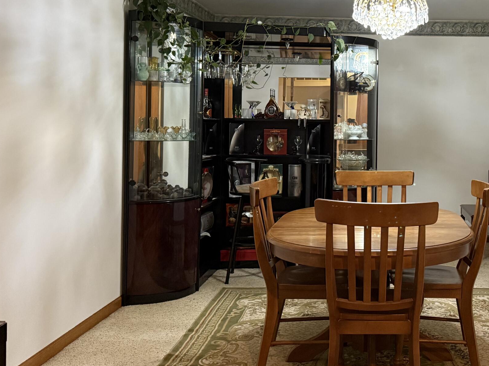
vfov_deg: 31.9
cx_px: 392
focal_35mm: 45
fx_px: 636
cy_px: 122
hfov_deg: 40.3
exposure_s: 1/40
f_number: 1.78
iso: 640
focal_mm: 6.76
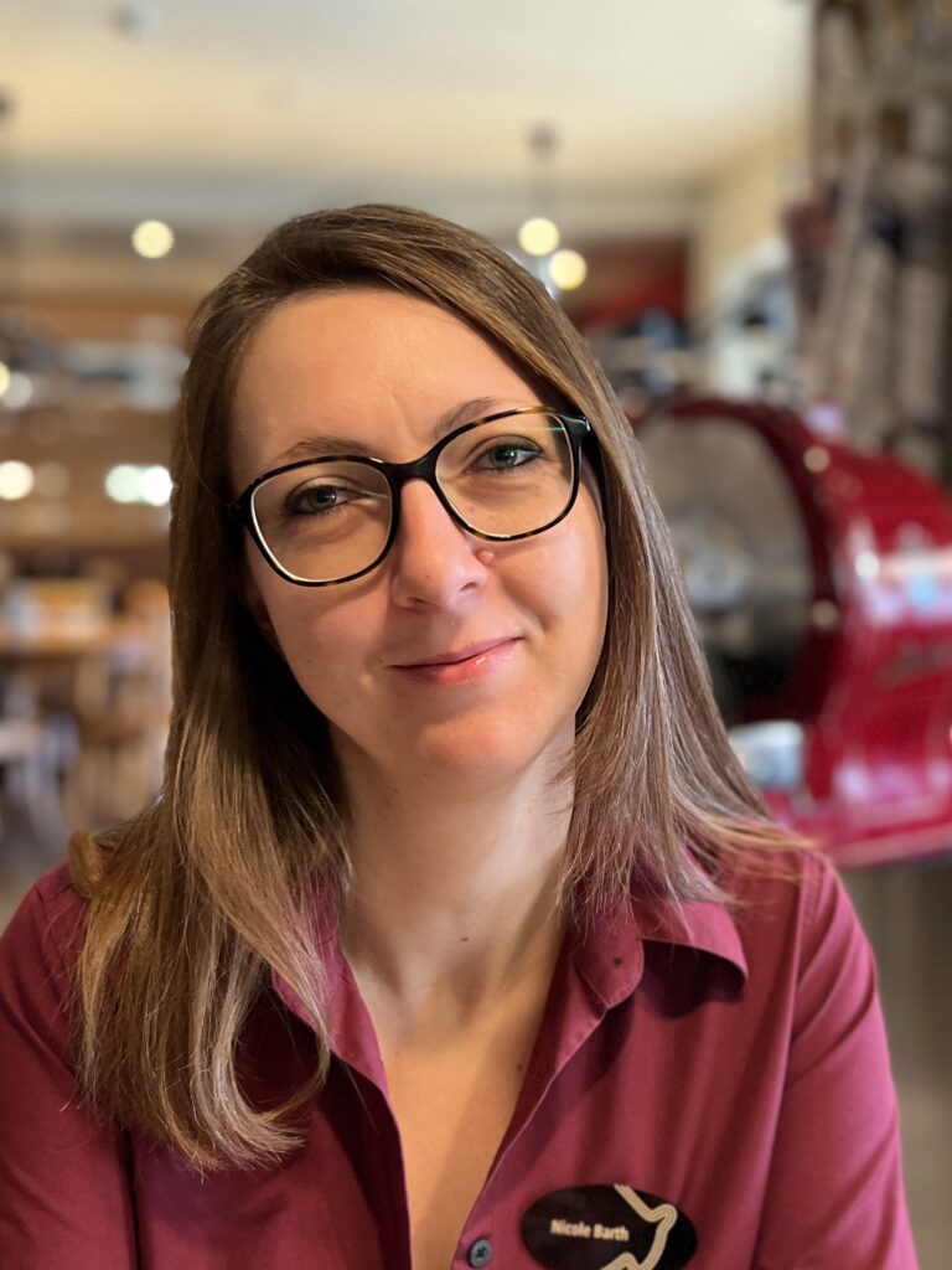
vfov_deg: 67.3
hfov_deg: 53.1
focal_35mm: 26
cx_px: 476
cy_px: 635
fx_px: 953
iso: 250
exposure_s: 1/49
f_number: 1.5
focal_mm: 5.7
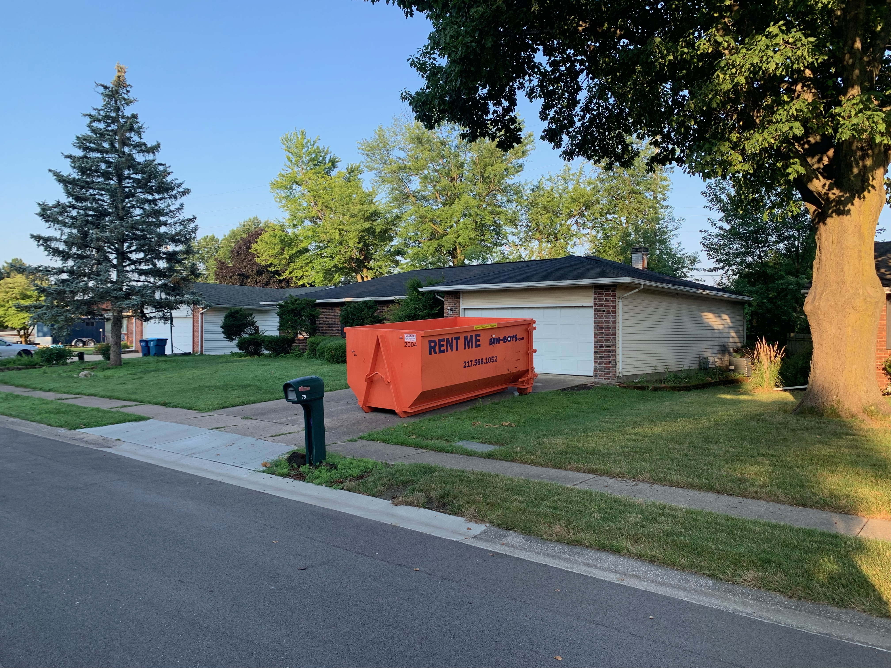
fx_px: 669
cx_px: 446
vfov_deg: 53.1
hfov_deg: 67.3
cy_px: 334
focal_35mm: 26
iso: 25
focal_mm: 4.25
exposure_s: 1/410
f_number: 1.8
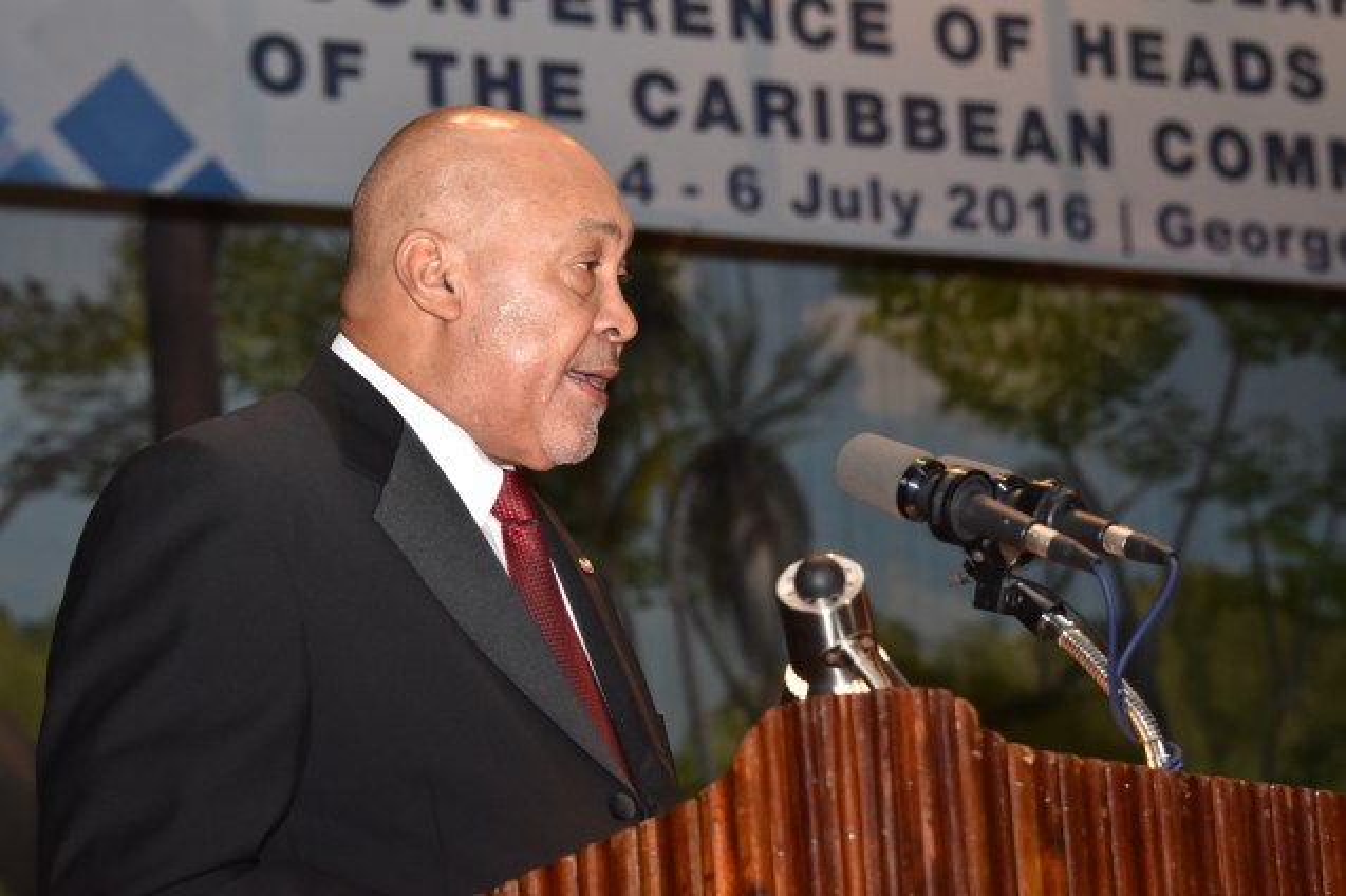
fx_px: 5493
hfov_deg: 14.0
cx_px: 673
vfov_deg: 9.3
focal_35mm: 147
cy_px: 448
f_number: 5.6
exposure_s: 1/100
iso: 800
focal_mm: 98
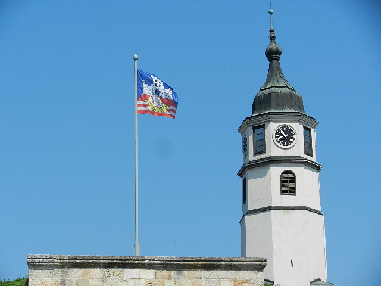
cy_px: 143
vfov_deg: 12.0
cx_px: 190
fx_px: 1354
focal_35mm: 123
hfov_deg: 16.0
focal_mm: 22.2
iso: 160
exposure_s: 1/1000
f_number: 5.1
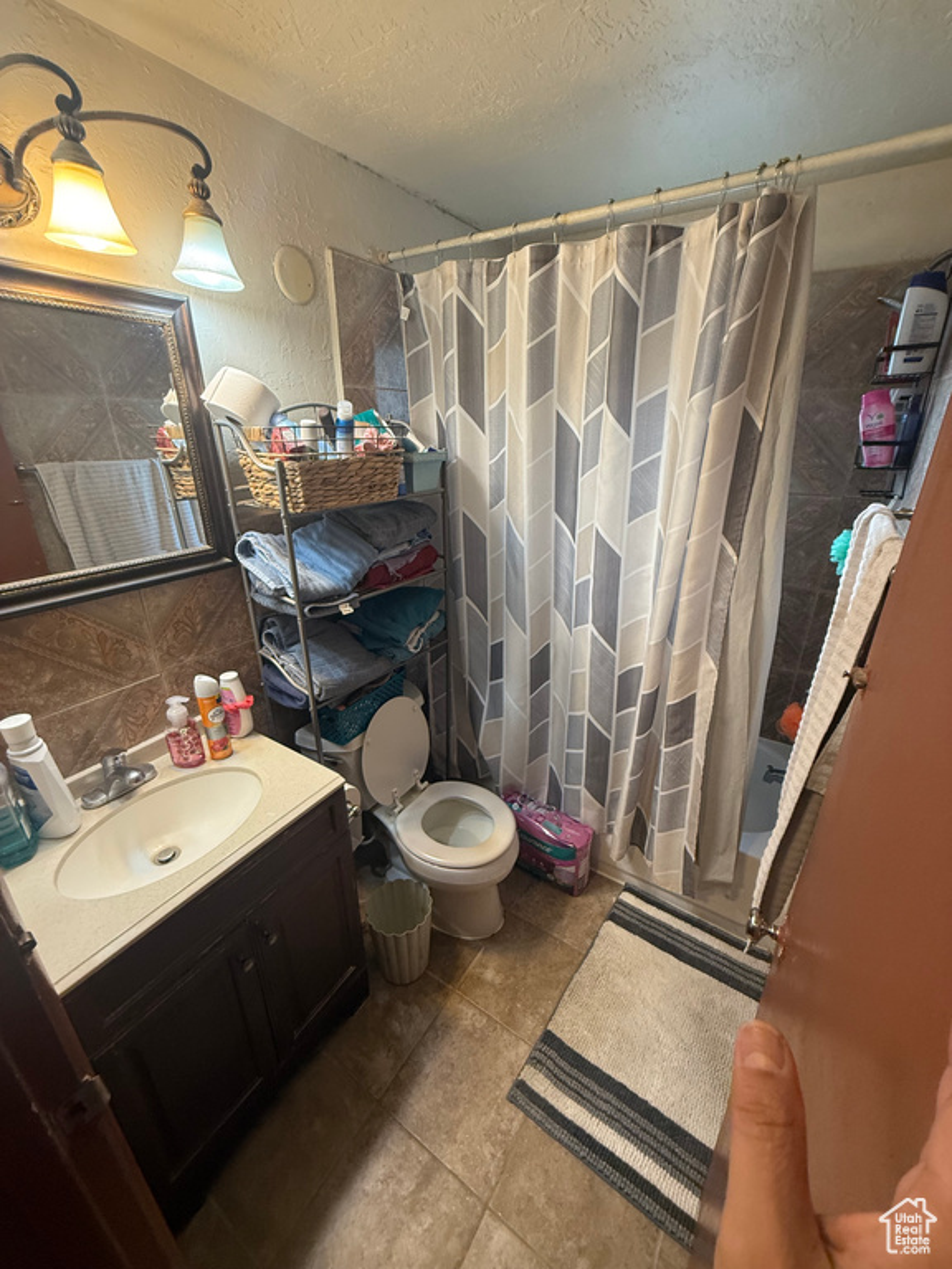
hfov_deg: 85.7
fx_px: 513
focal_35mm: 14
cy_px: 634
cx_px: 476
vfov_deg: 102.1
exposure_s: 1/60
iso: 250
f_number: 2.2
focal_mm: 2.22
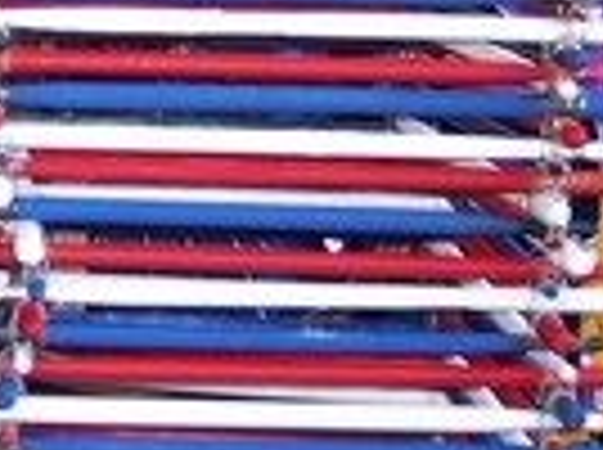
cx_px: -173
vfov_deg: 11.6
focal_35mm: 127
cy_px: 214
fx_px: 2208
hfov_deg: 14.9
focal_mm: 8
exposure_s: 1/30
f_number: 2.8
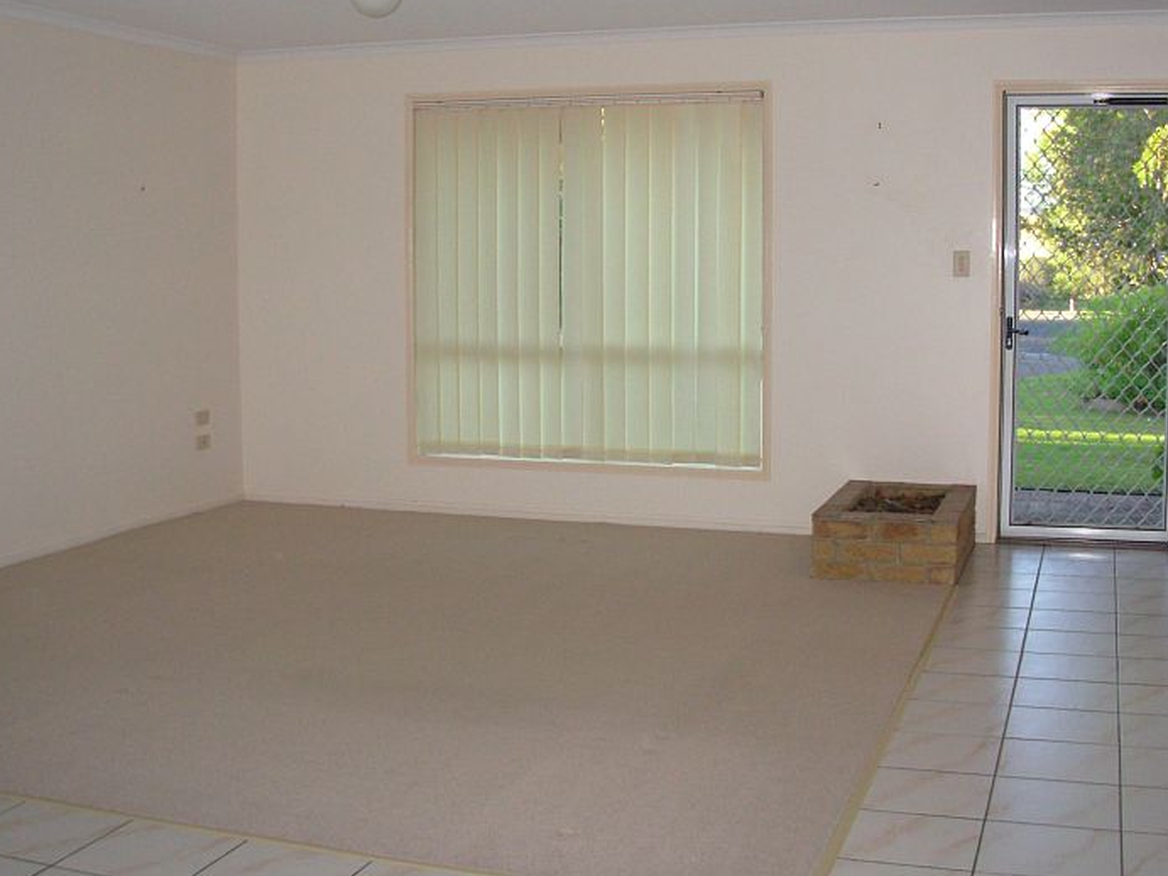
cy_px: 384
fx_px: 1484
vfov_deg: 32.8
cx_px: 634
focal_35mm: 44
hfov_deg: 42.9
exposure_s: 1/80.6
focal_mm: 6.3
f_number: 2.9
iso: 126
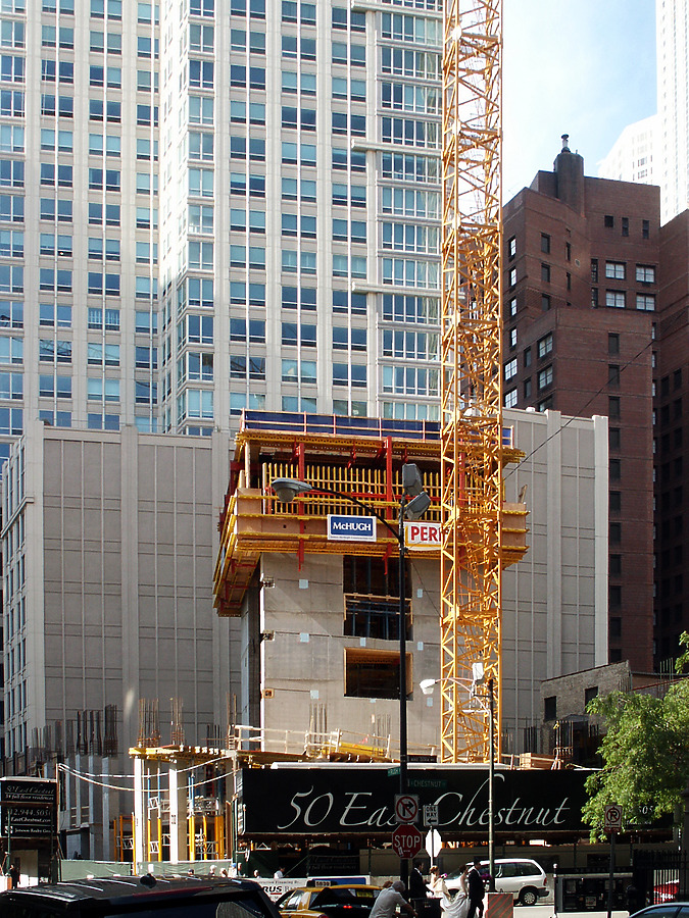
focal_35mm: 35
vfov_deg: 52.6
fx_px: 929
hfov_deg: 40.7
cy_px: 459
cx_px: 344
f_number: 6.7
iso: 64
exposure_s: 1/90
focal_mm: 7.19
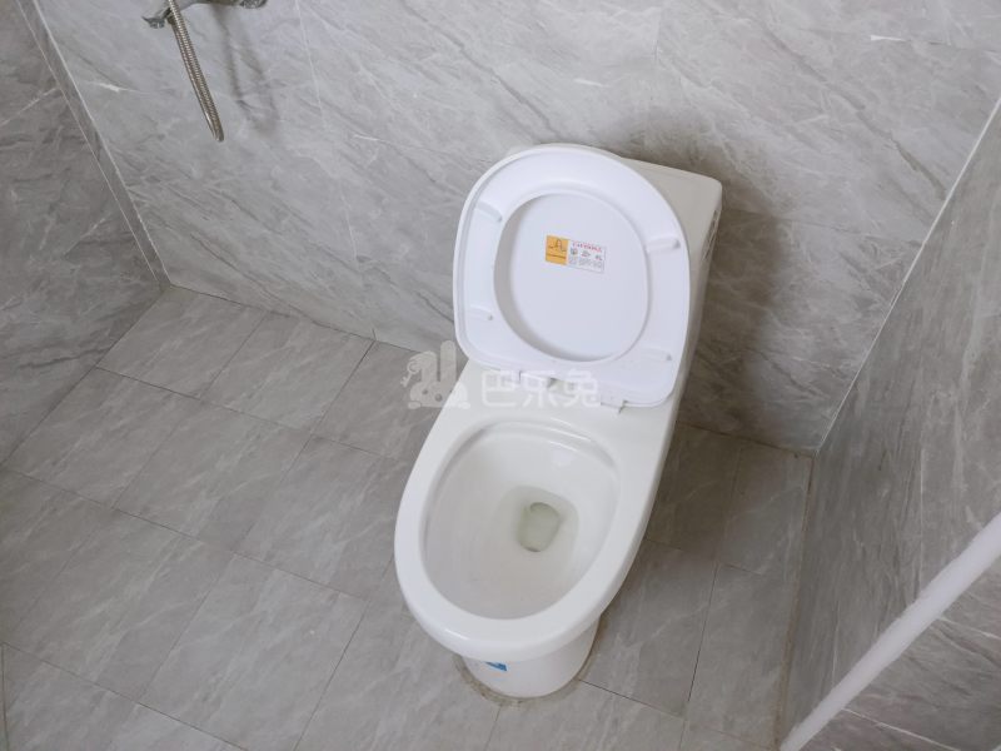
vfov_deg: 54.9
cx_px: 500
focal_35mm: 25
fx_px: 723
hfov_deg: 69.4
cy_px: 376
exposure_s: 1/25
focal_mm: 4.71
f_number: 1.79
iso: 1980
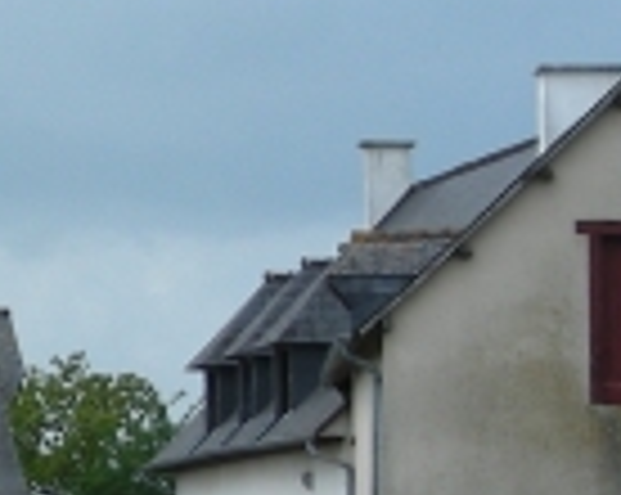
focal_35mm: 339
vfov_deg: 4.6
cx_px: -594
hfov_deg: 5.6
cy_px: 297
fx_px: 6222
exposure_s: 1/493
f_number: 4
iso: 50
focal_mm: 11.7
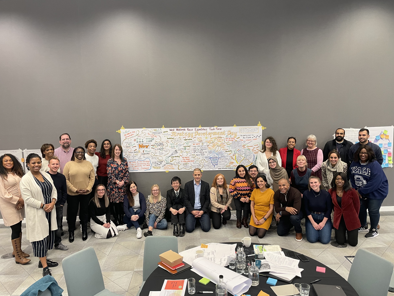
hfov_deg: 65.3
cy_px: 152
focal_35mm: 27
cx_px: 190
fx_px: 307
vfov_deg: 51.3
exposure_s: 1/60
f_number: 1.6
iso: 160
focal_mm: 4.2
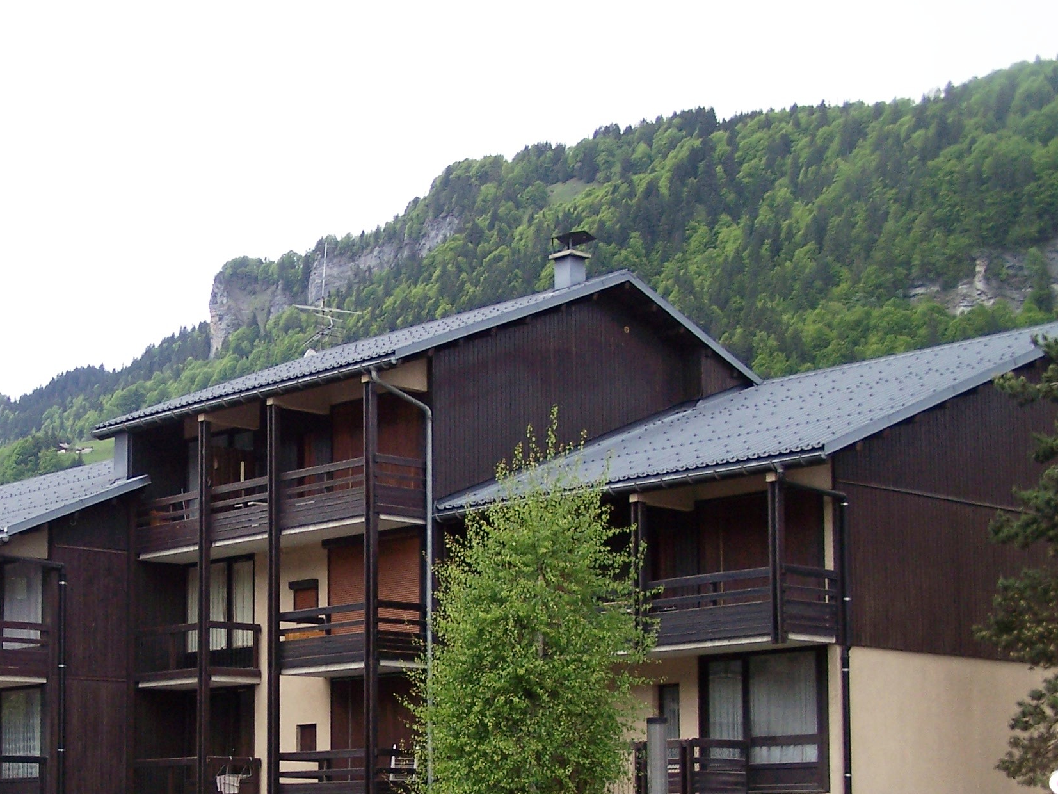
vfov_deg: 21.7
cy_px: 613
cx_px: 264
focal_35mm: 67
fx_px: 2048
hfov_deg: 28.5
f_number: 2.9
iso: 80
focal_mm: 7.1
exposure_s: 1/350
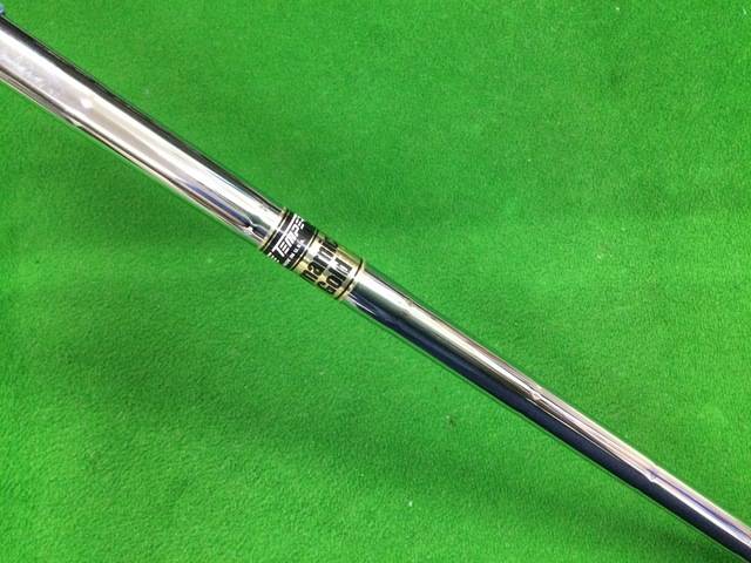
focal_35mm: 31
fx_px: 673
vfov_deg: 45.4
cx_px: 376
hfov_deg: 58.4
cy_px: 282
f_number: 2.4
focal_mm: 3.3
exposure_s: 1/30
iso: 200
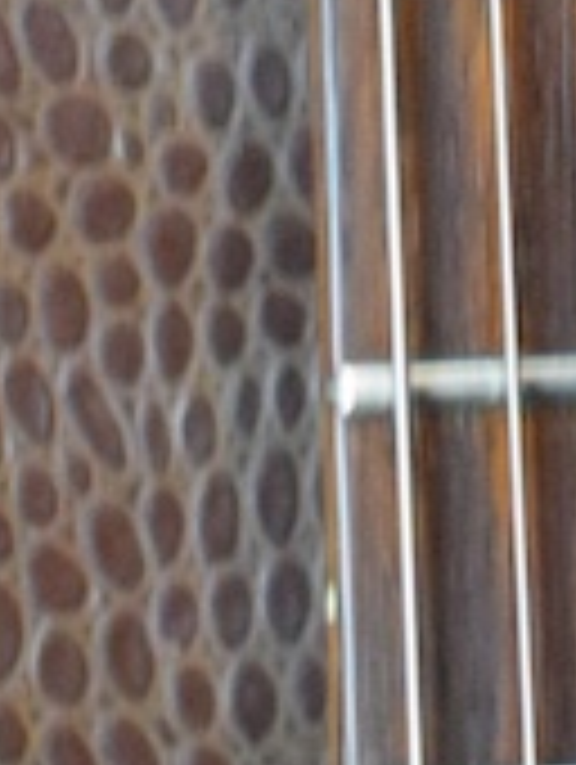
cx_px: 490
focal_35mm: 407
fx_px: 9007
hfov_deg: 3.7
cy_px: -716
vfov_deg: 4.8
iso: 3600
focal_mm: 32
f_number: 4.5
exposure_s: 1/60
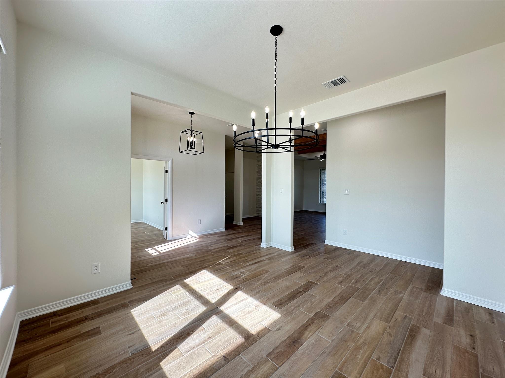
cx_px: 252
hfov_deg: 102.1
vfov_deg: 85.7
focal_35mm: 14
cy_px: 189
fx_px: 204
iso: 64
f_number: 2.2
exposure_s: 1/120
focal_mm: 2.22
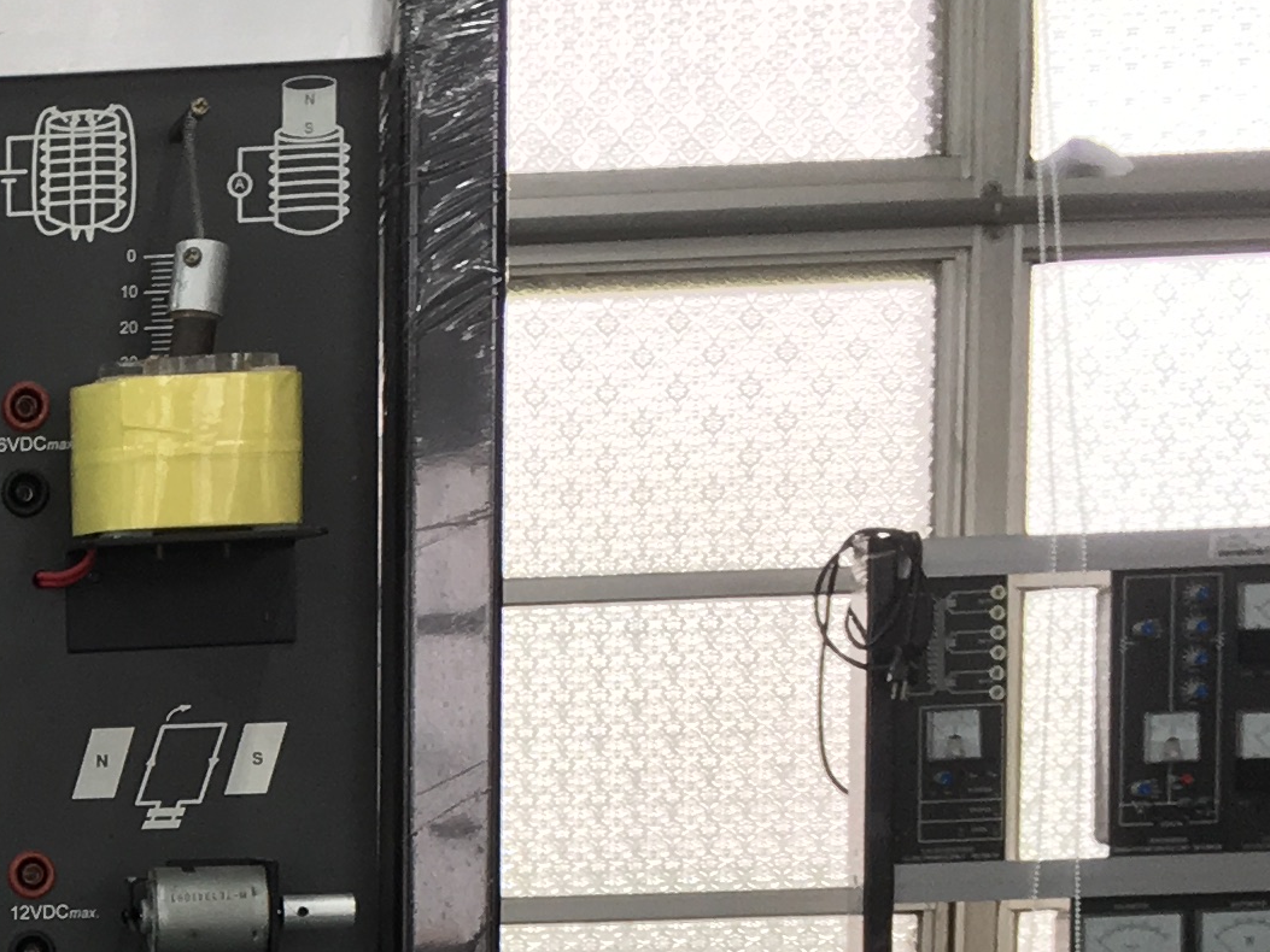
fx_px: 4073
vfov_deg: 12.9
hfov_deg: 16.2
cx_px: -660
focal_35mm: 111
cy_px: 1271
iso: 25
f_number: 2.2
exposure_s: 1/30
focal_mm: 4.15
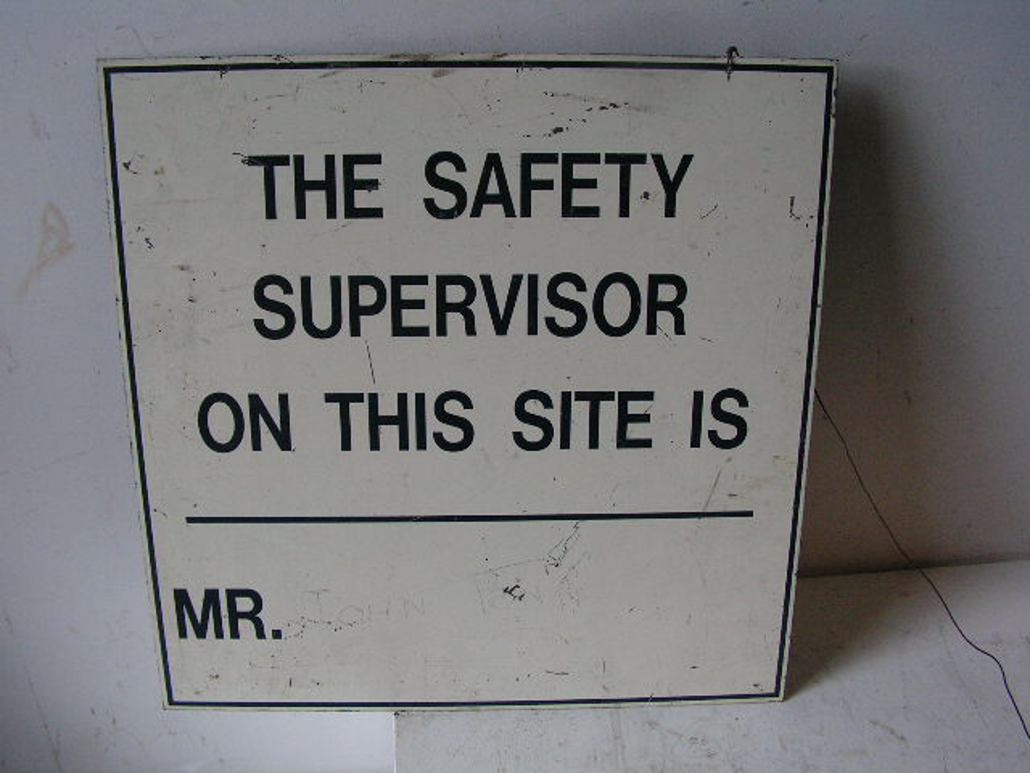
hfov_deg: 51.4
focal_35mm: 36
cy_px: 386
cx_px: 515
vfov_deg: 39.7
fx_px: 1071
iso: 160
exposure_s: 1/40
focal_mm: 6
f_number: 3.2
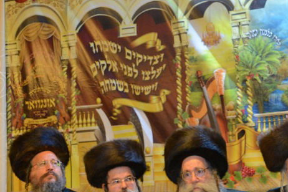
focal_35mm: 93
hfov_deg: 21.1
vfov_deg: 14.7
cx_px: 294
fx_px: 744
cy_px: 124
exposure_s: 1/60
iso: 3200
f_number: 4.5
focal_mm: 42
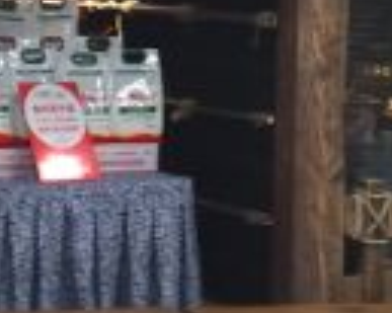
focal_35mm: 154
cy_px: -93
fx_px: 1785
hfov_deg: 12.4
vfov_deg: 9.8
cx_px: 30
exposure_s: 1/17
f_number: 2.2
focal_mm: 4.15
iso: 64
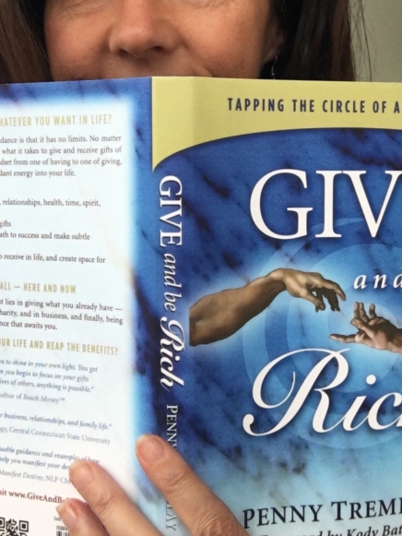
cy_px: 197
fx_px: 851
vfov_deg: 34.7
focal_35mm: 55
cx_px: 196
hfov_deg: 26.6
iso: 32
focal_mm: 2.65
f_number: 2.2
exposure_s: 1/268
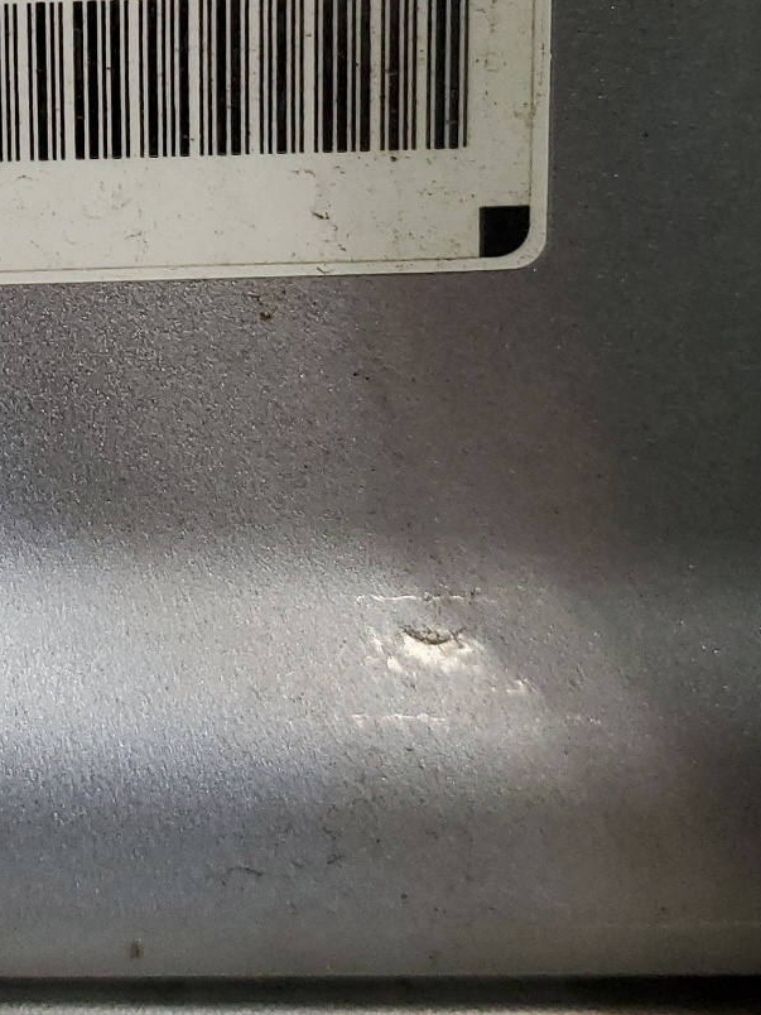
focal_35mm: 69
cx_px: -48
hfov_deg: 20.4
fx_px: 2023
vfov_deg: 26.7
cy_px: 2
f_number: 1.5
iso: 178
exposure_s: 1/60.2
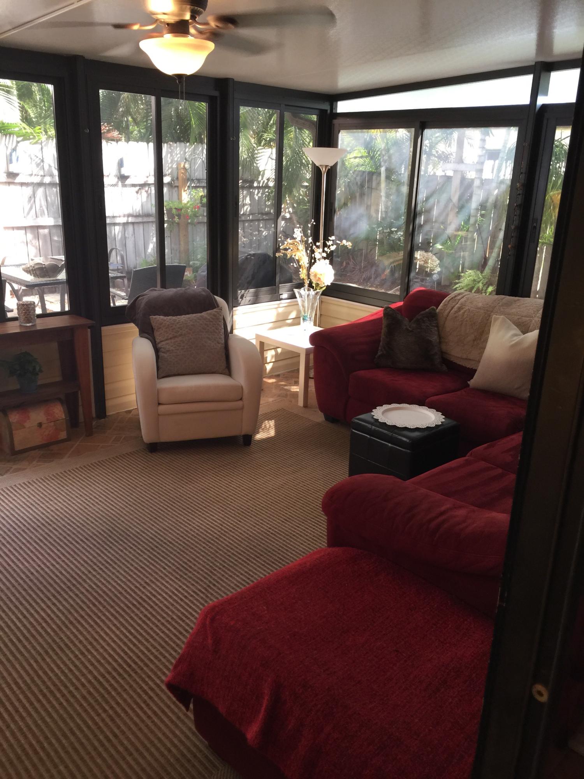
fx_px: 652
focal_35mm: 29
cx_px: 292
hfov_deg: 48.2
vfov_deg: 61.7
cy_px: 390
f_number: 2.2
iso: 40
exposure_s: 1/15
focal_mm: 4.15
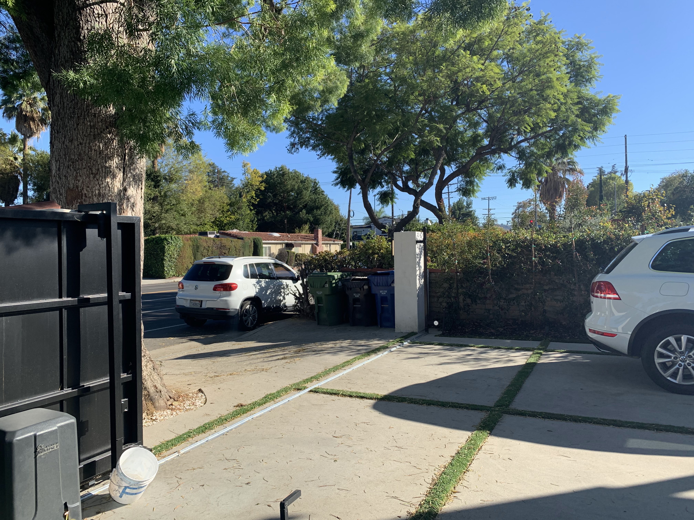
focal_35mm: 26
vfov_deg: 53.1
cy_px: 260
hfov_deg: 67.3
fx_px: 521
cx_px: 347
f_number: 1.8
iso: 25
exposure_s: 1/1266
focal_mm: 4.25
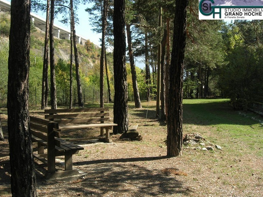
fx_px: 319
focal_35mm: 42
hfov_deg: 44.8
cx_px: 125
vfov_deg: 34.3
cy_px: 98
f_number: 4.8
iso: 64
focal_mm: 7.8
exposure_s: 1/207
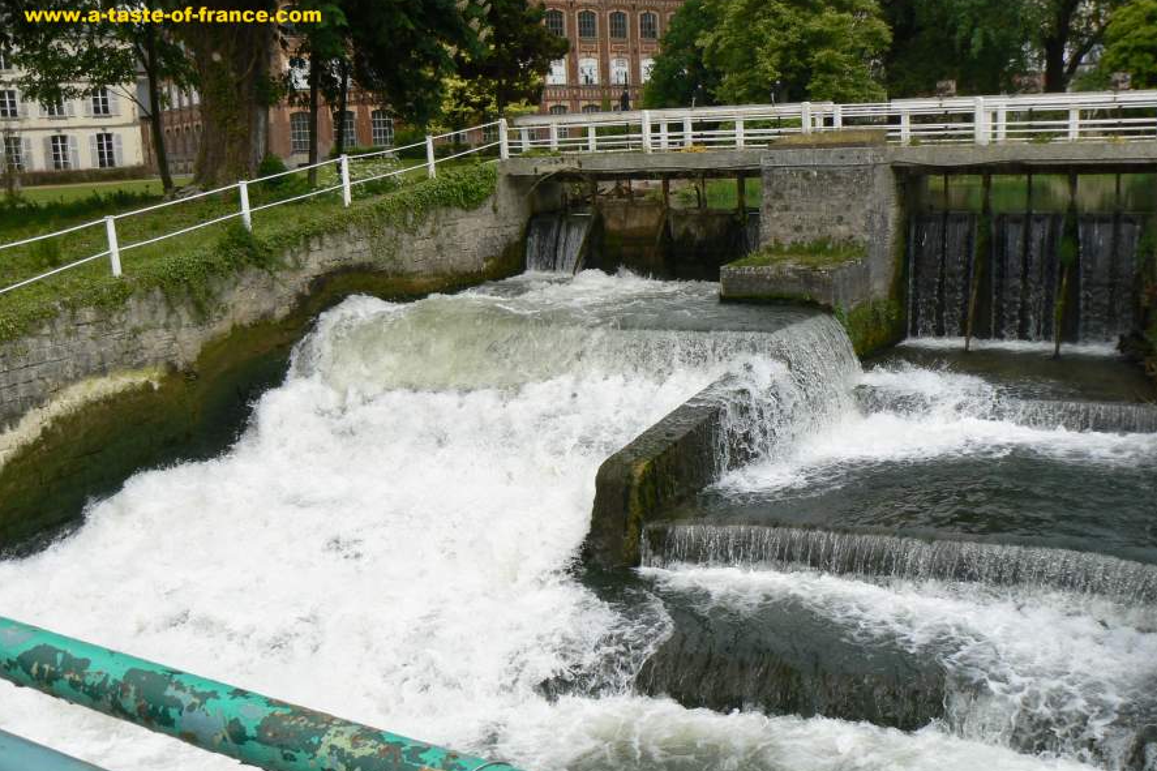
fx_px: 1221
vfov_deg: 35.0
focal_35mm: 38
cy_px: 426
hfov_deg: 50.7
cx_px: 584
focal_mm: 6
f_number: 6.3
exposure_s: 1/500
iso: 80
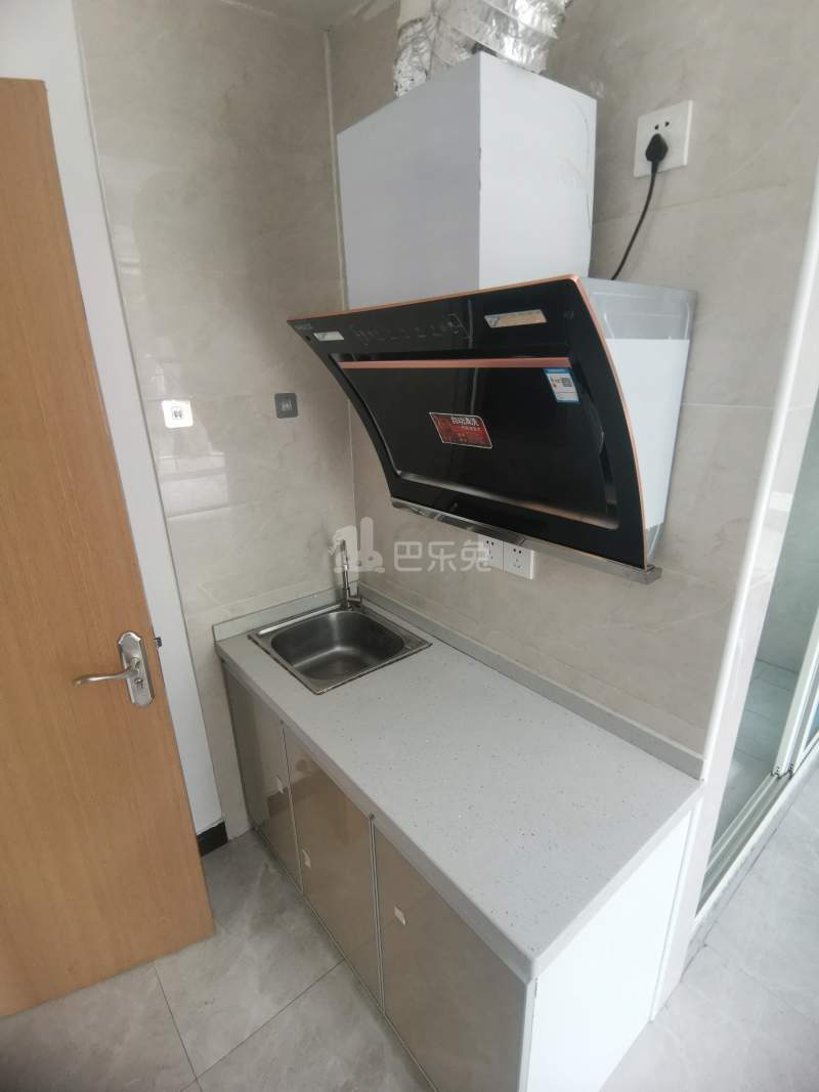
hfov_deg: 74.7
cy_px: 546
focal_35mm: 17
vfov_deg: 91.0
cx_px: 410
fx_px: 536
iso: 160
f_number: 2.2
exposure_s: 1/33.3
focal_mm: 2.26
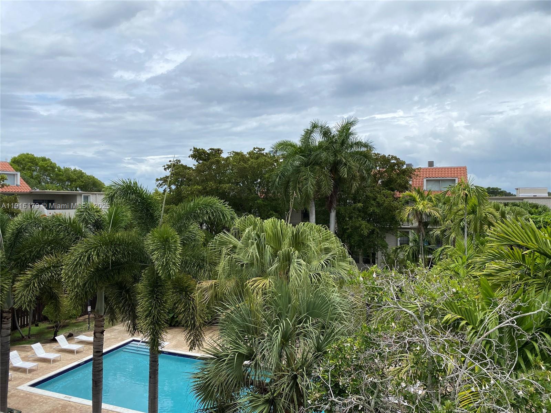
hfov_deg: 67.3
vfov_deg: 53.1
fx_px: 414
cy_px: 206
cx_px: 276
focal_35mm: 26
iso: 32
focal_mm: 4.25
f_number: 1.8
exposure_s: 1/5236
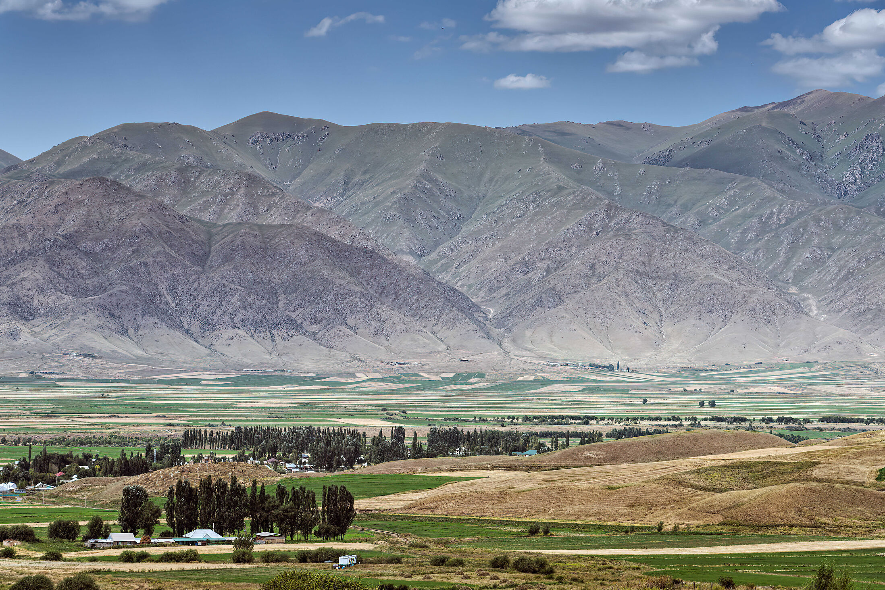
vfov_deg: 16.6
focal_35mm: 82
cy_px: 315
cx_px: 429
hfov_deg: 24.8
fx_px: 2016
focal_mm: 75
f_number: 5.6
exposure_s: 1/250
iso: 100
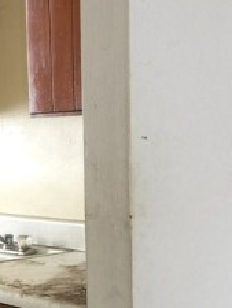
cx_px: -99
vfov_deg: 19.1
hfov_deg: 14.1
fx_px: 884
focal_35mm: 99
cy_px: 333
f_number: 2.2
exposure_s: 1/15
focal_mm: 4.15
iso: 40
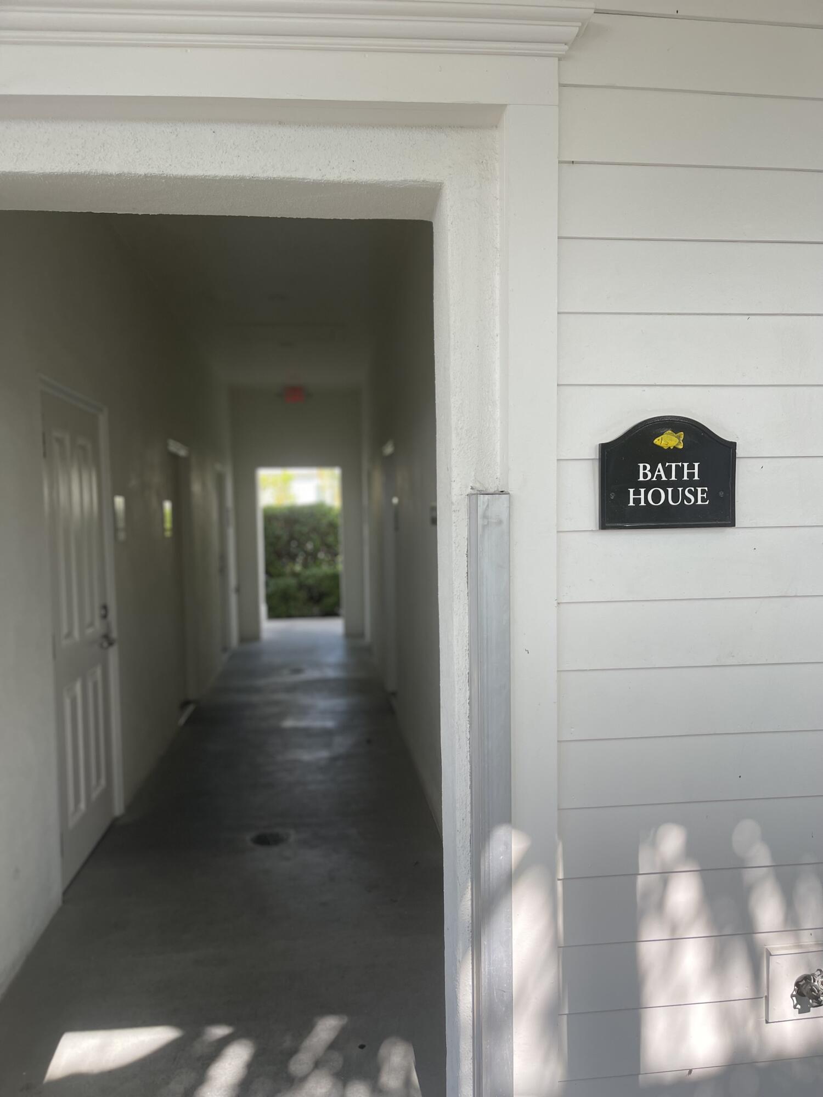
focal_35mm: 26
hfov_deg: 53.1
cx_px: 412
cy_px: 548
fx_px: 824
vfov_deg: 67.3
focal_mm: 5.1
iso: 50
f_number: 1.6
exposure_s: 1/584
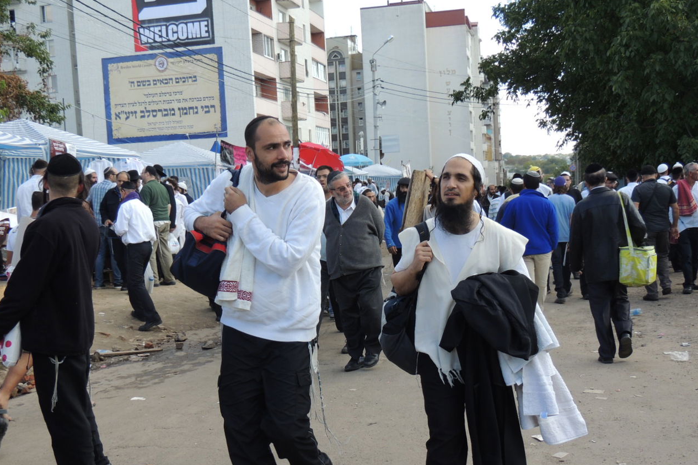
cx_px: 336
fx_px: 892
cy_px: 274
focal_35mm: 46
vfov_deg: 29.2
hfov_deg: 42.7
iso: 100
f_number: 3.3
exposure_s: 1/320
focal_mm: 7.1
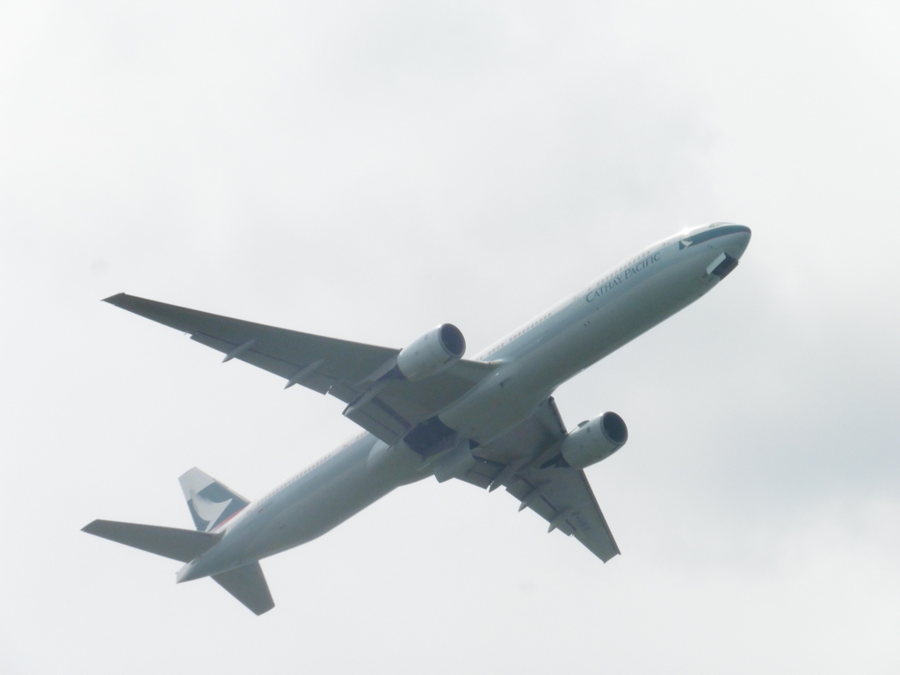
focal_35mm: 199
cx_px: 450
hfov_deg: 9.9
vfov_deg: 7.5
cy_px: 338
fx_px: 5174
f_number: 6.3
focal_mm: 35.6
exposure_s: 1/2000
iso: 400
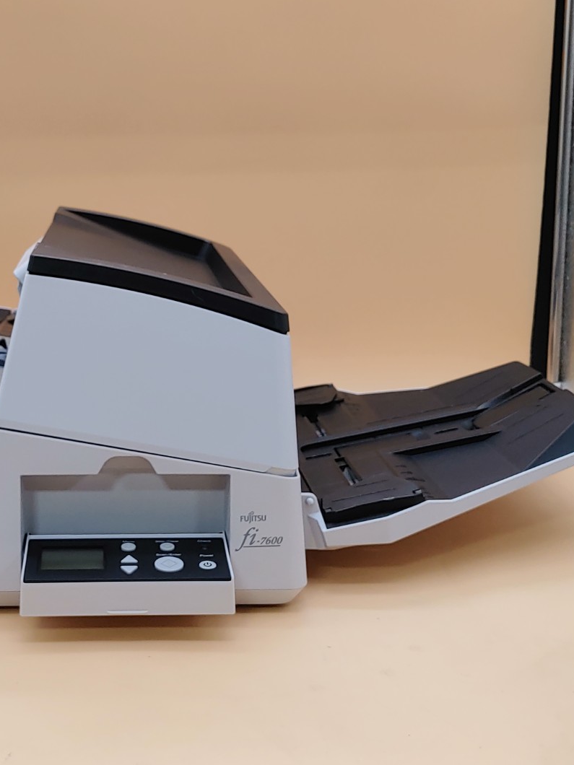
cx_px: 121
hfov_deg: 27.0
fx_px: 1172
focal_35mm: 53
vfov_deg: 36.2
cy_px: 388
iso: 50
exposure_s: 1/120
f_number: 1.8
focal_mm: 4.36
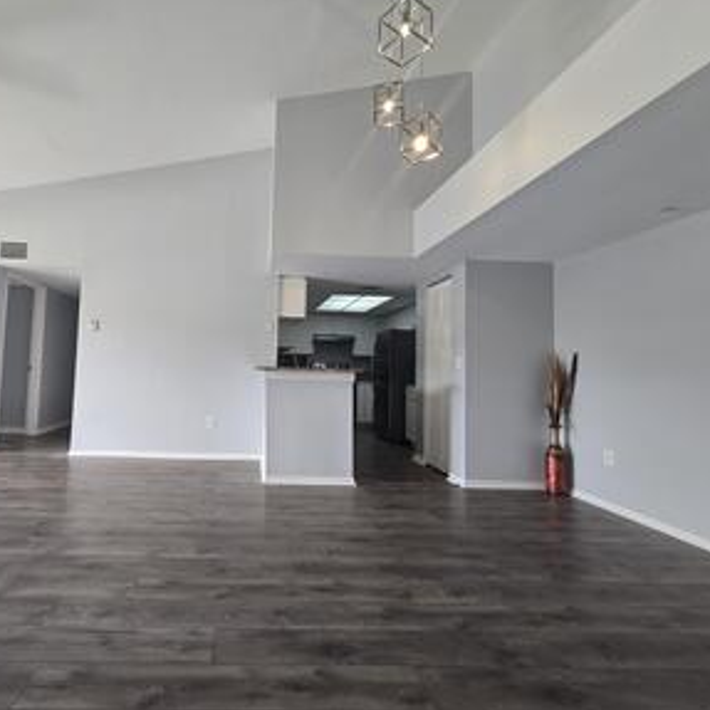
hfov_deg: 85.7
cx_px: 265
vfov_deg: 87.4
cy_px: 344
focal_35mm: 16
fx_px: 371
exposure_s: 1/60
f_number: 2.2
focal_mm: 2.2
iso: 80
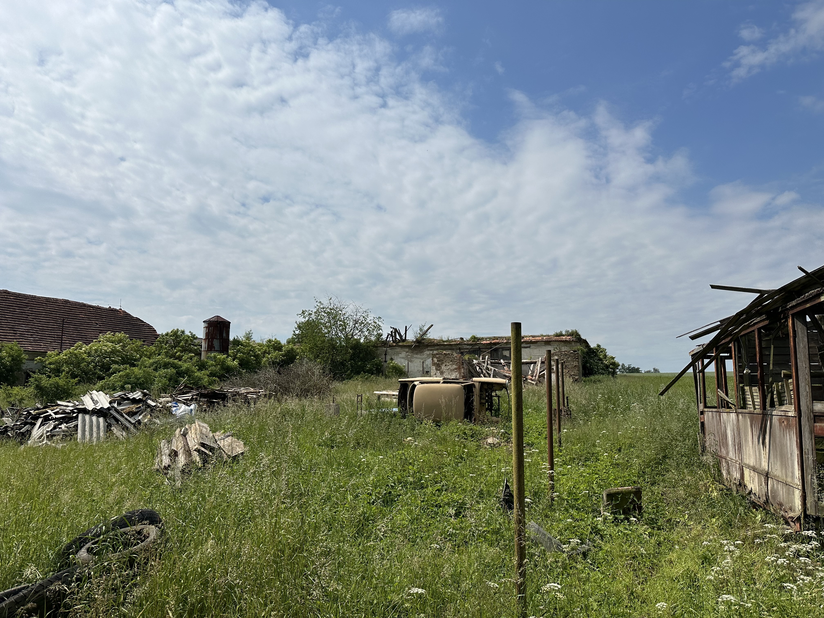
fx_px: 571
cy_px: 309
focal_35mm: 24
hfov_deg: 71.6
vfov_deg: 56.8
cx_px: 412
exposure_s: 1/13699
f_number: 1.78
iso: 80
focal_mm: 6.86
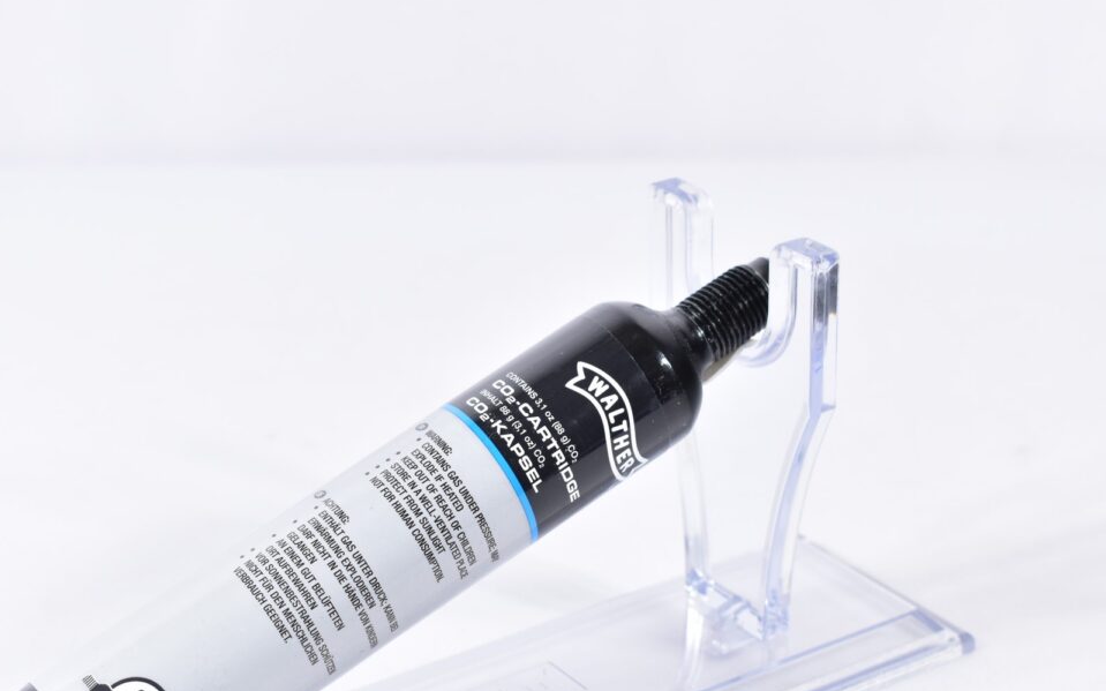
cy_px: 416
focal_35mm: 88
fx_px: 2652
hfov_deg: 23.6
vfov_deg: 14.8
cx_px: 517
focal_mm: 46
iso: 640
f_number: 5.3
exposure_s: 1/30
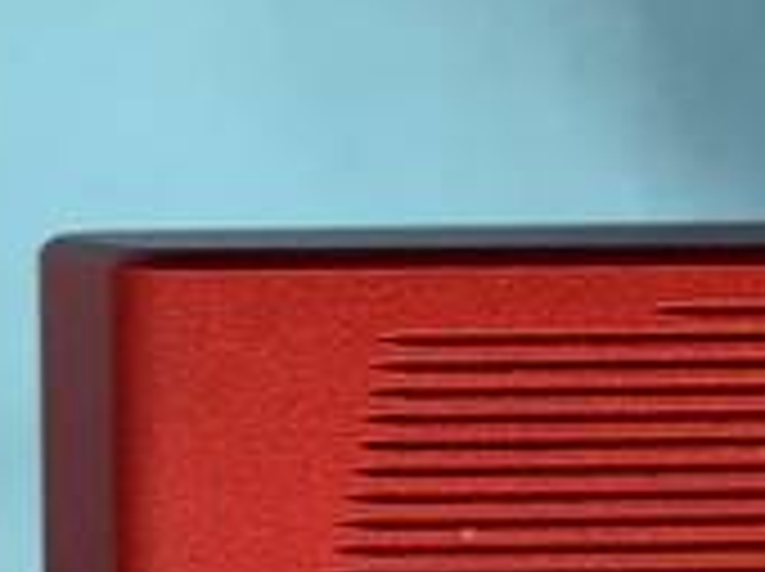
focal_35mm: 98
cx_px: 1233
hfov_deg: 17.5
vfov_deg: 15.0
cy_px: 243
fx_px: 2163
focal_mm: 4.25
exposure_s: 1/60
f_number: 1.8
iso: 64
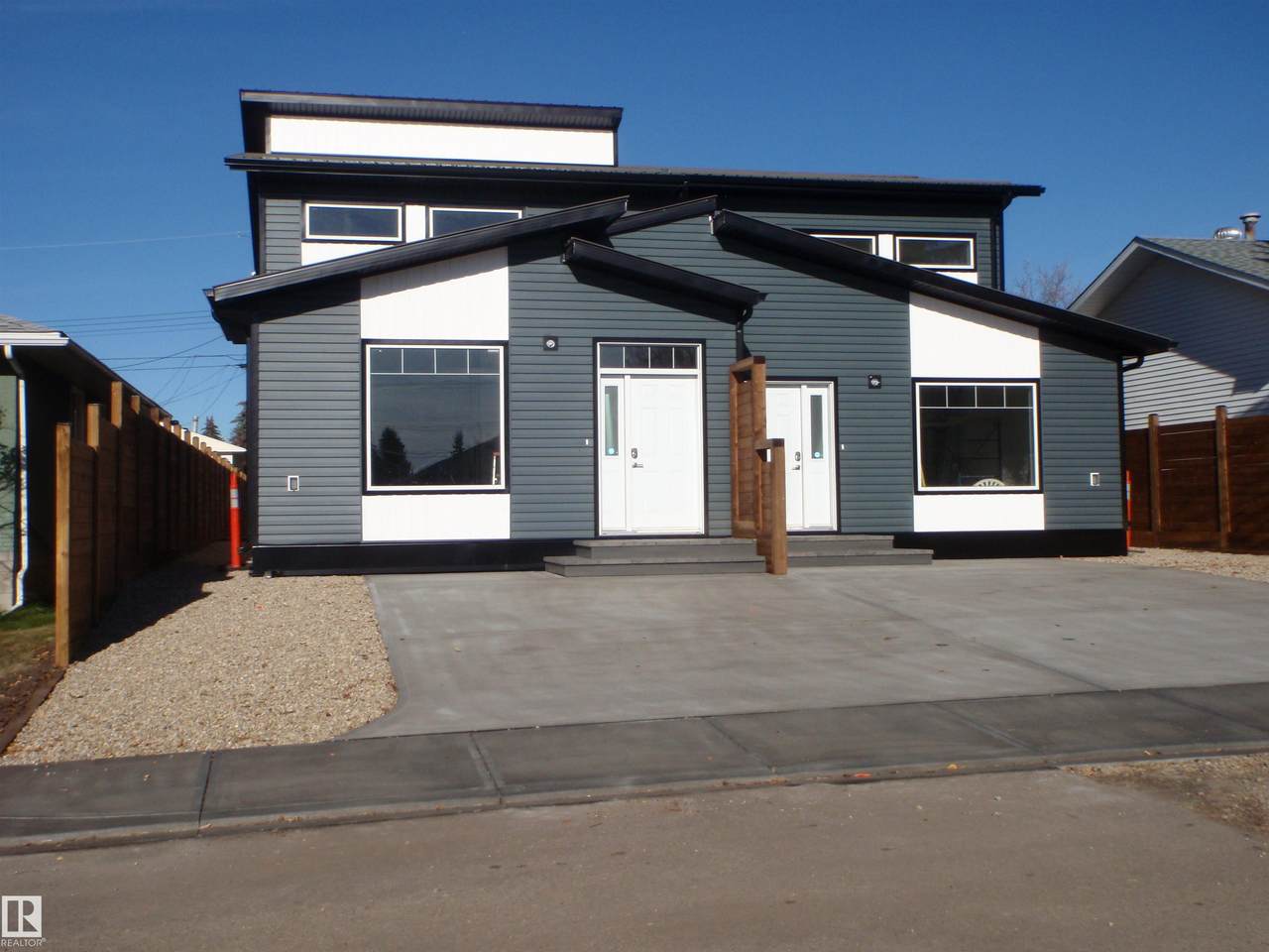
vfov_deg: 39.7
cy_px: 476
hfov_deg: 51.4
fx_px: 1320
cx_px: 634
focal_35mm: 36
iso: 64
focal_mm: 6.53
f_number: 6.3
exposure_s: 1/400
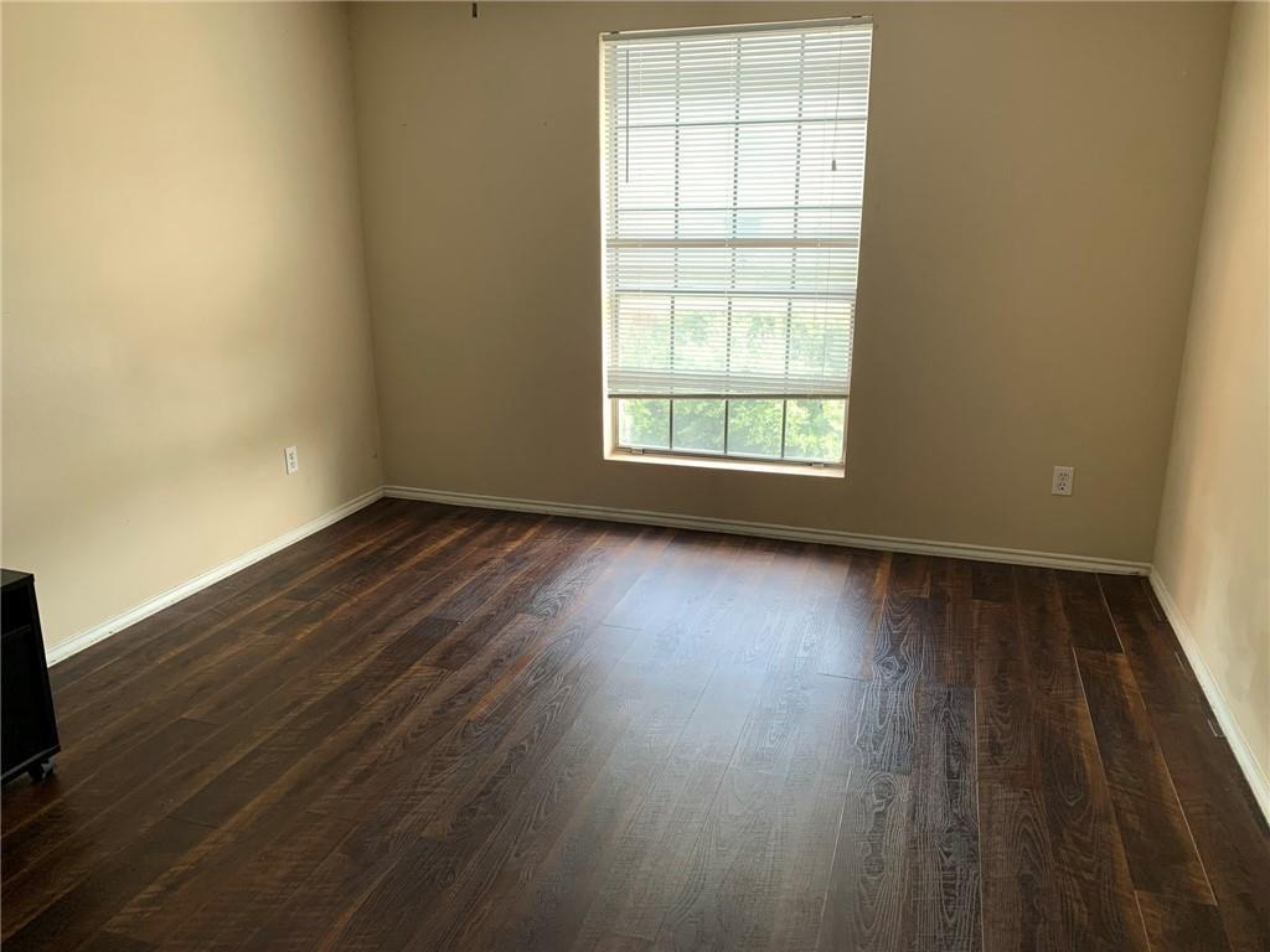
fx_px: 954
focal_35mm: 26
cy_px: 476
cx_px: 635
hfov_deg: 67.3
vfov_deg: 53.1
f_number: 1.8
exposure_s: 1/102
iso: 100
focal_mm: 4.25
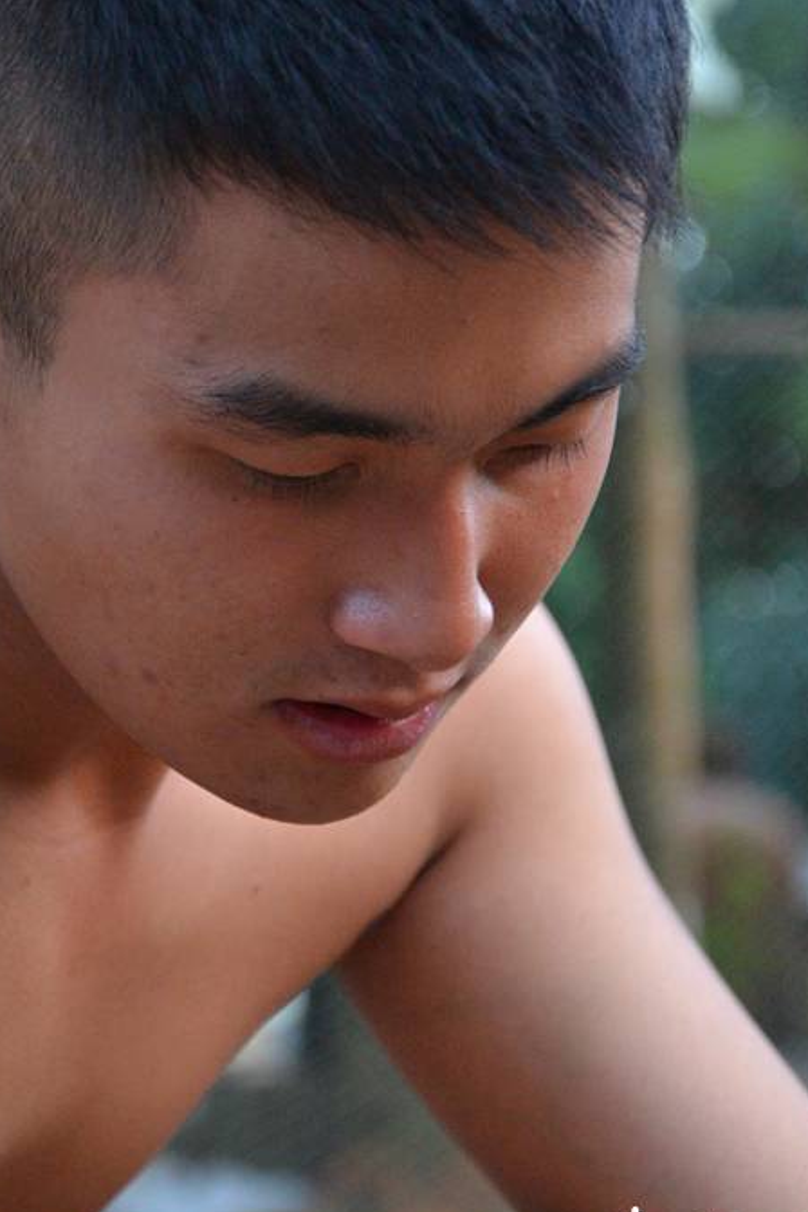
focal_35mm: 171
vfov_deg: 12.0
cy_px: 491
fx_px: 5745
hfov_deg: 8.0
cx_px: 323
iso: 3200
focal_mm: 85
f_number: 5.6
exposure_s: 1/125
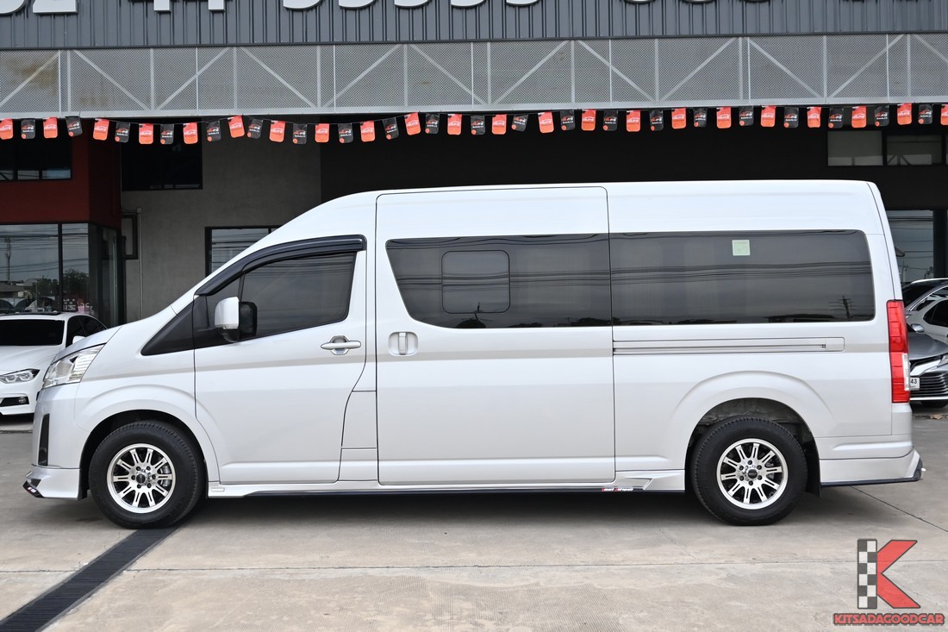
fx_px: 948
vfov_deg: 36.9
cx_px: 474
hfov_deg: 53.1
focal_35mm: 36
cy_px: 316
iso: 560
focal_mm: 24
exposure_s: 1/3000
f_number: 4.8
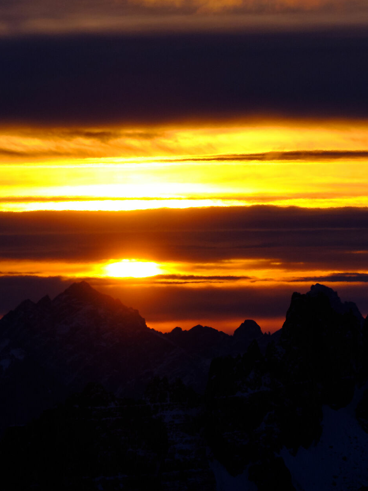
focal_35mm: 292
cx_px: 268
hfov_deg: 5.1
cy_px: 24
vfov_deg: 6.8
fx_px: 4138
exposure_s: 1/500
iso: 200
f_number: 9
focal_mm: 104.9
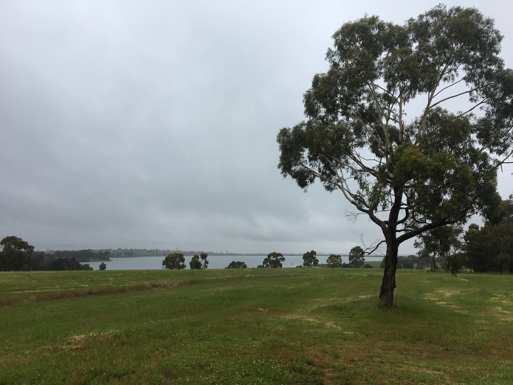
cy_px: 192
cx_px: 256
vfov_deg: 48.2
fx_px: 430
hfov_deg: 61.7
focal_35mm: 29
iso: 25
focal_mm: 4.15
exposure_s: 1/1202
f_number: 2.2
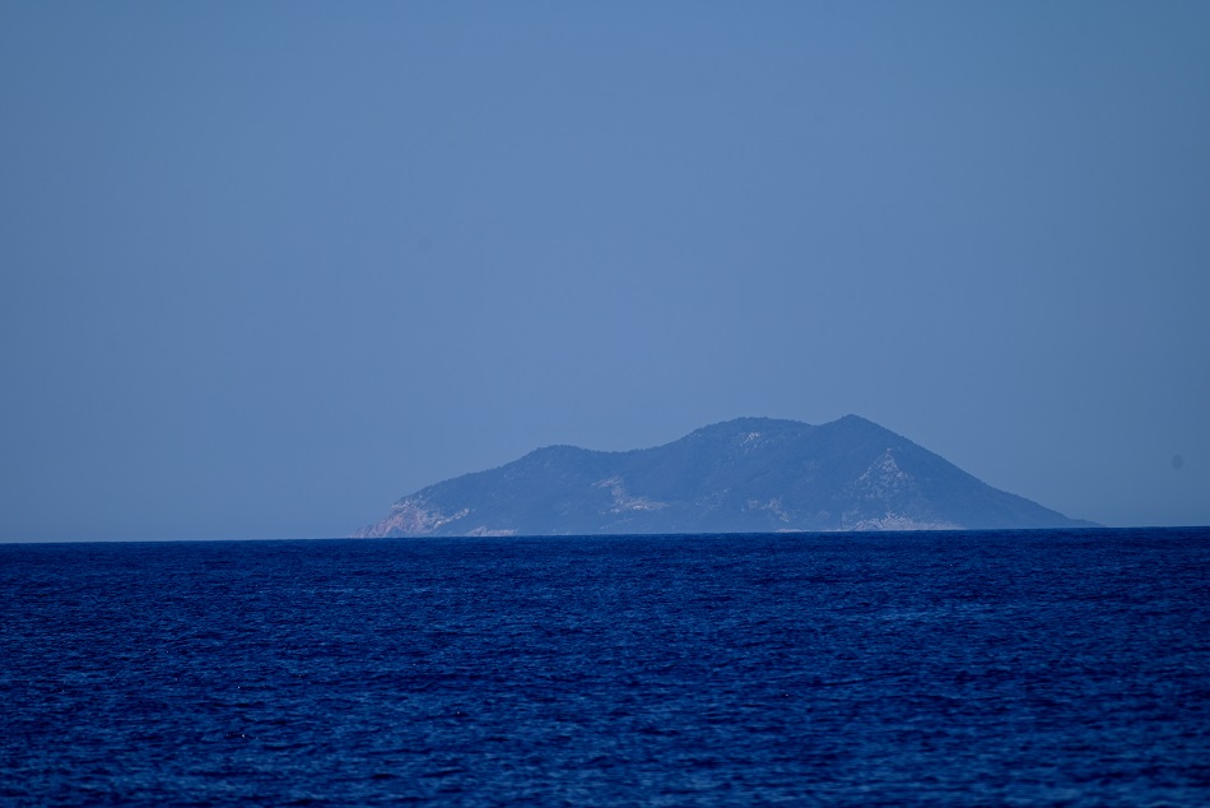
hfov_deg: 6.9
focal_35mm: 300
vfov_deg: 4.6
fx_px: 10086
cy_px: 404
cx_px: 605
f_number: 5.6
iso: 140
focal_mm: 300
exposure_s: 1/1000
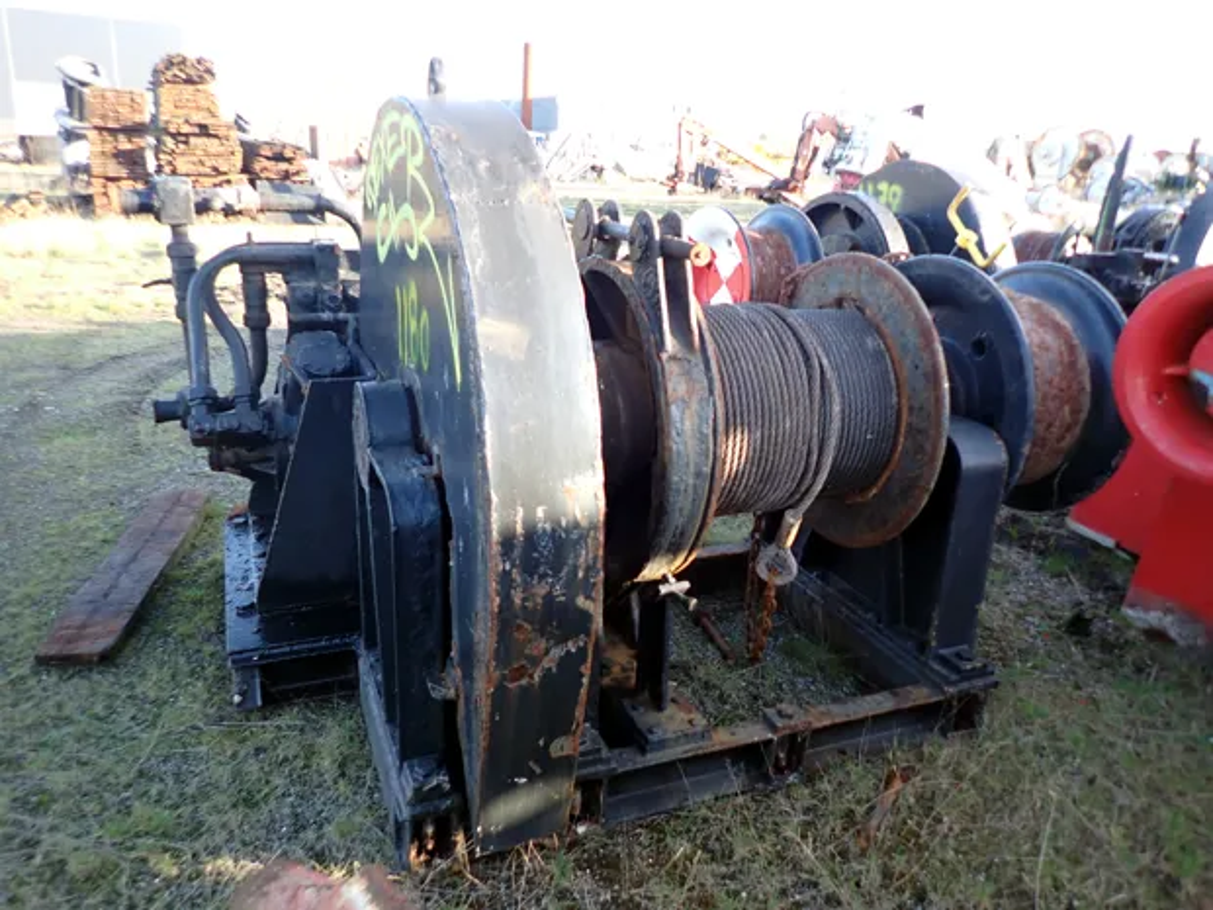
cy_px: 455
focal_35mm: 25
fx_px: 876
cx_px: 606
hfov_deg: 69.4
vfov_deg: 54.9
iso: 100
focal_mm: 4.5
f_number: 2
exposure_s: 1/125
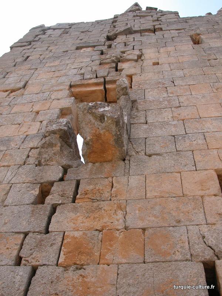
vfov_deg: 52.6
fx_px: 299
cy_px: 148
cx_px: 111
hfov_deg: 40.7
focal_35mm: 35
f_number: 4.5
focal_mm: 8.9
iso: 100
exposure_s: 1/478
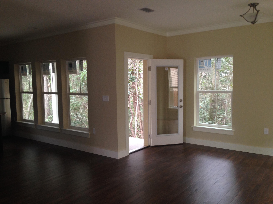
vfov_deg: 42.9
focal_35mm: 33
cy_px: 102
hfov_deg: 55.4
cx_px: 136
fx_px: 260
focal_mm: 4.12
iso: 100
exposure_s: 1/20
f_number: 2.4
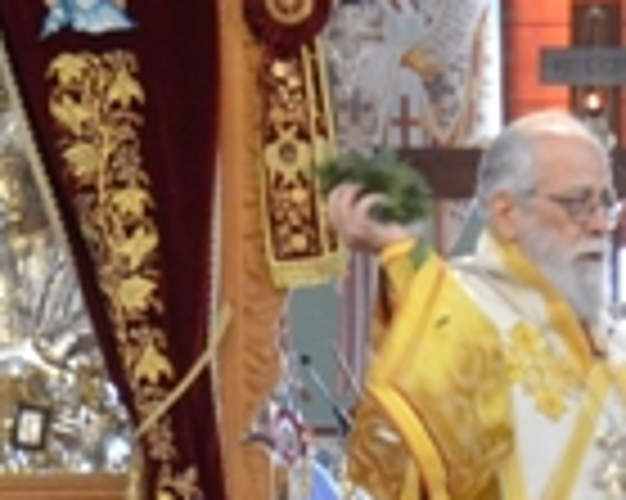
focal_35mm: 204
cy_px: 333
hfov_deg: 9.4
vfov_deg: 7.6
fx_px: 3781
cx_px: 662
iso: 2000
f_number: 3.8
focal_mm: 21
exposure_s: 1/25
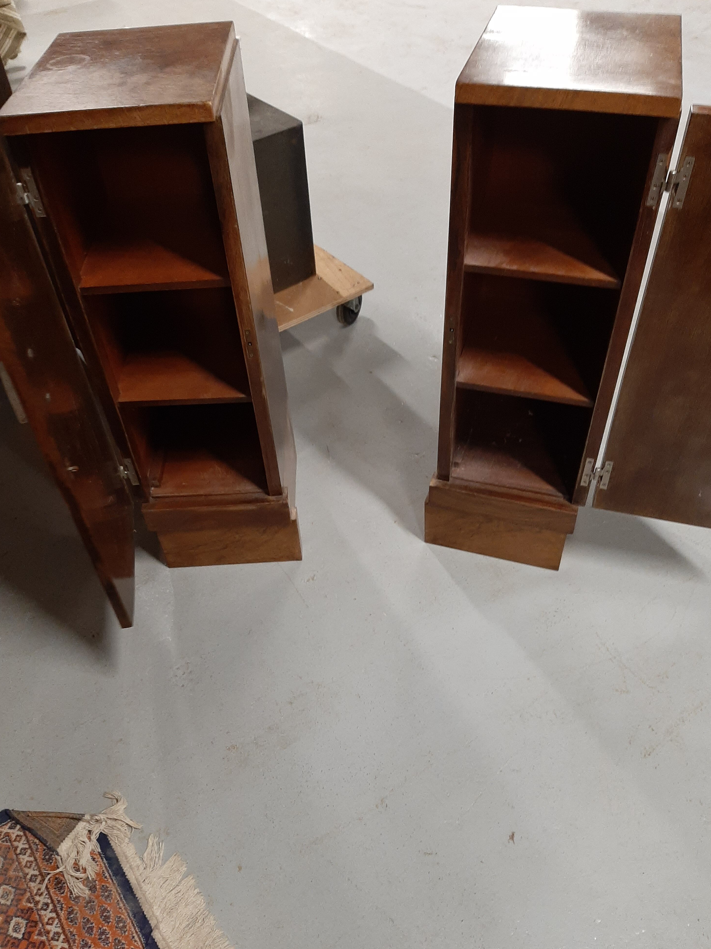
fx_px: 739
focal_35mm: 27
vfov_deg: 65.3
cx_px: 355
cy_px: 467
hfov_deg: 51.4
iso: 160
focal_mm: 3.93
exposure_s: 1/50
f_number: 1.7
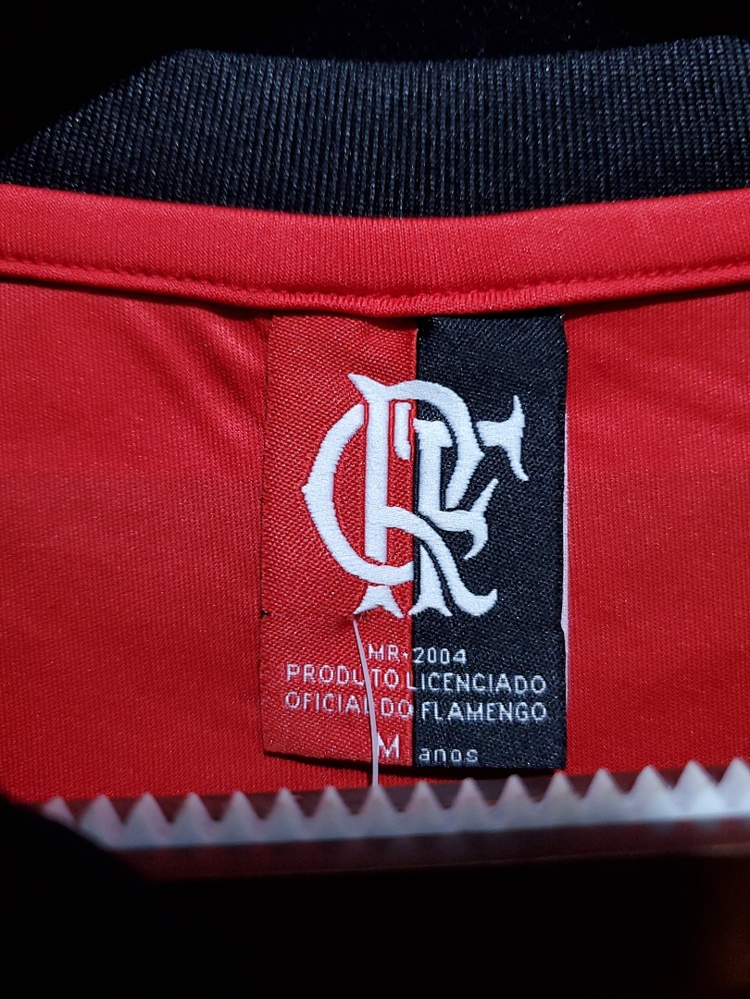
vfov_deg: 67.3
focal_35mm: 26
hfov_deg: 53.1
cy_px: 500
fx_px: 751
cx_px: 375
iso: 200
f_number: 1.5
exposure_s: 1/30
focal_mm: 4.3
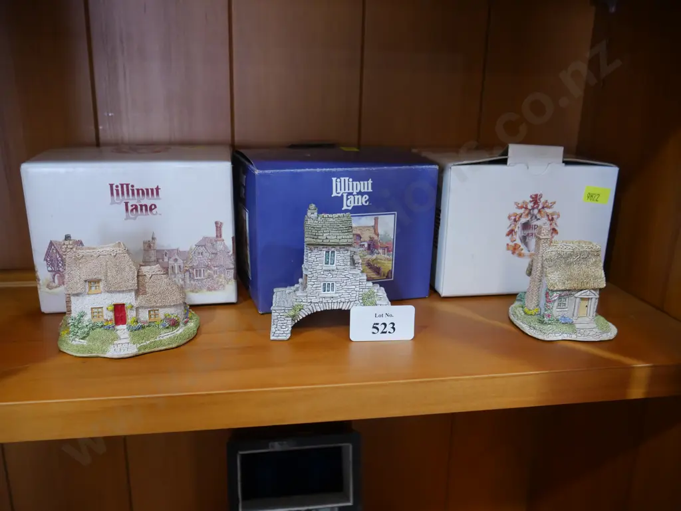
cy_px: 256
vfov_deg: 49.8
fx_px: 551
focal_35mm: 28
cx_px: 340
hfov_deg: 63.4
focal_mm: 14
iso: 640
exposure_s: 1/60
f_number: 3.5
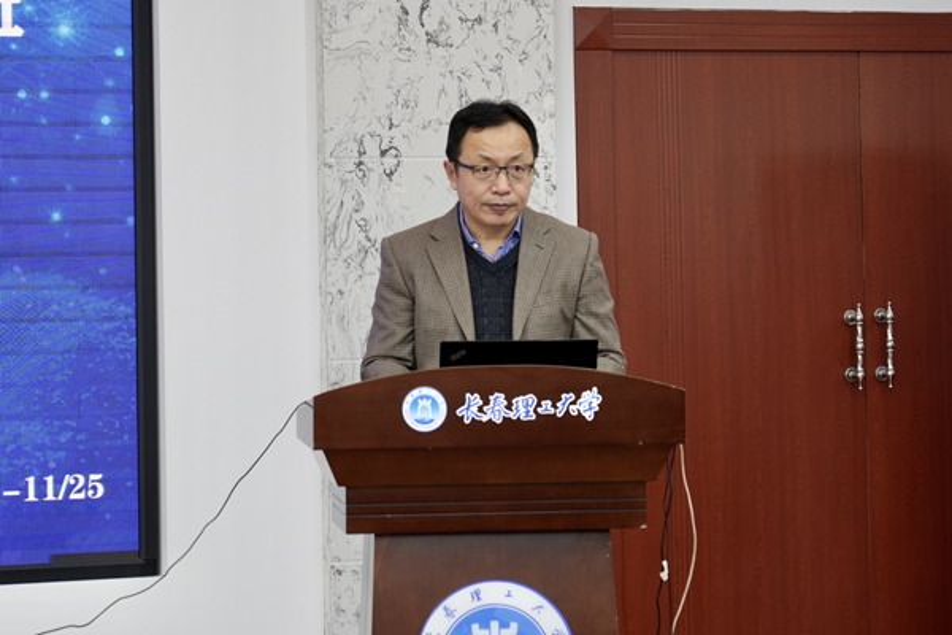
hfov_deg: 19.5
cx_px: 476
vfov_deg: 13.0
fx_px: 2776
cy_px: 318
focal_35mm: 105
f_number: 7.1
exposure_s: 1/100
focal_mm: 105
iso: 1000
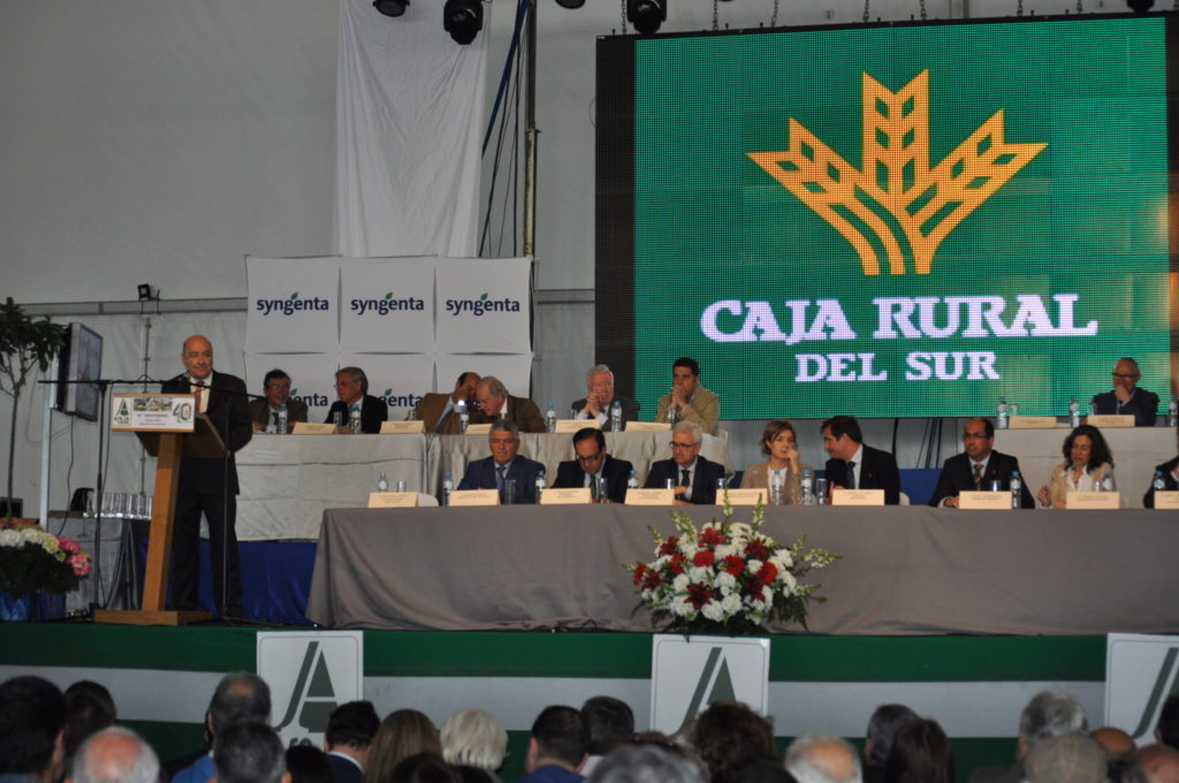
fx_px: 2698
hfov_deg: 24.6
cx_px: 590
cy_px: 392
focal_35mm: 82
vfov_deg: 16.5
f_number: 4
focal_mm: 55
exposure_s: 1/160
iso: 400
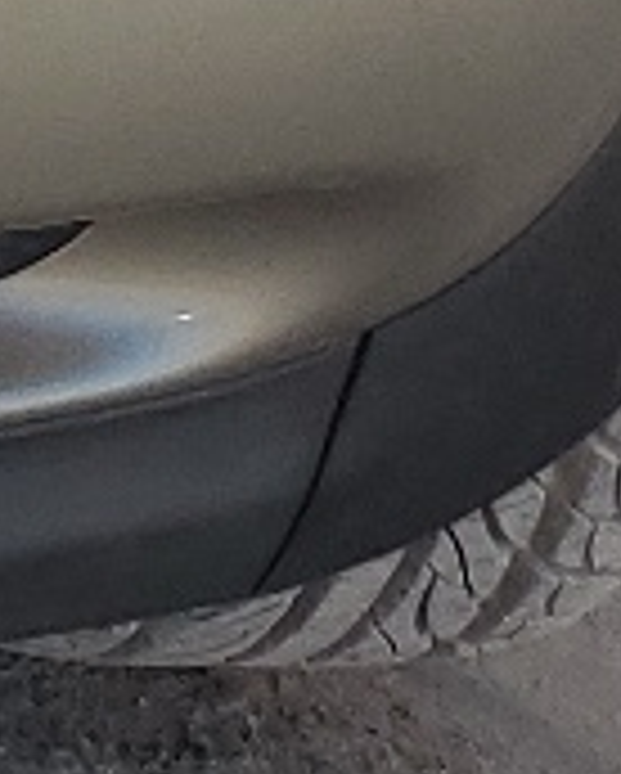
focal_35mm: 236
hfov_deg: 5.5
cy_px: -1688
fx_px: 5412
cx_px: -2061
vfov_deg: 7.1
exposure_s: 1/1111
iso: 50
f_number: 1.5
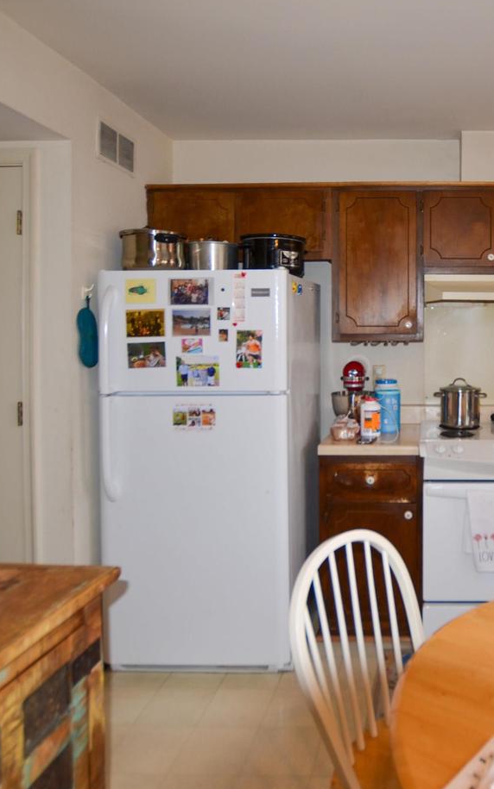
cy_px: 403
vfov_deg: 74.8
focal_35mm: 24
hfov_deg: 46.8
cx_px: 430
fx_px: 517
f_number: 3.5
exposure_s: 1/60
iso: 100
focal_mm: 10
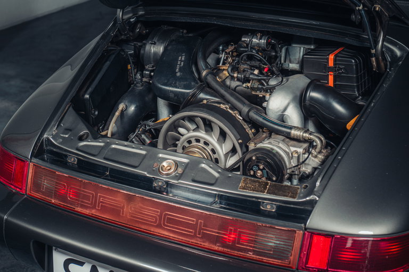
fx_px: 749
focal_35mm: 66
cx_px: 204
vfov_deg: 20.6
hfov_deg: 30.5
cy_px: 136
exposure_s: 1/125
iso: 800
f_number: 5.6
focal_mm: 66
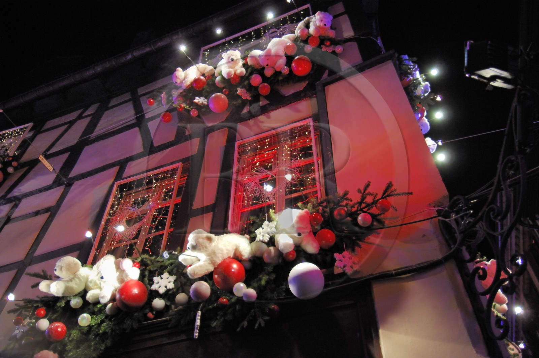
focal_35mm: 30
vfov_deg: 43.5
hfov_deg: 62.0
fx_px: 449
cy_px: 179
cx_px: 270
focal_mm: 20
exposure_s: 1/50
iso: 400
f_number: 4
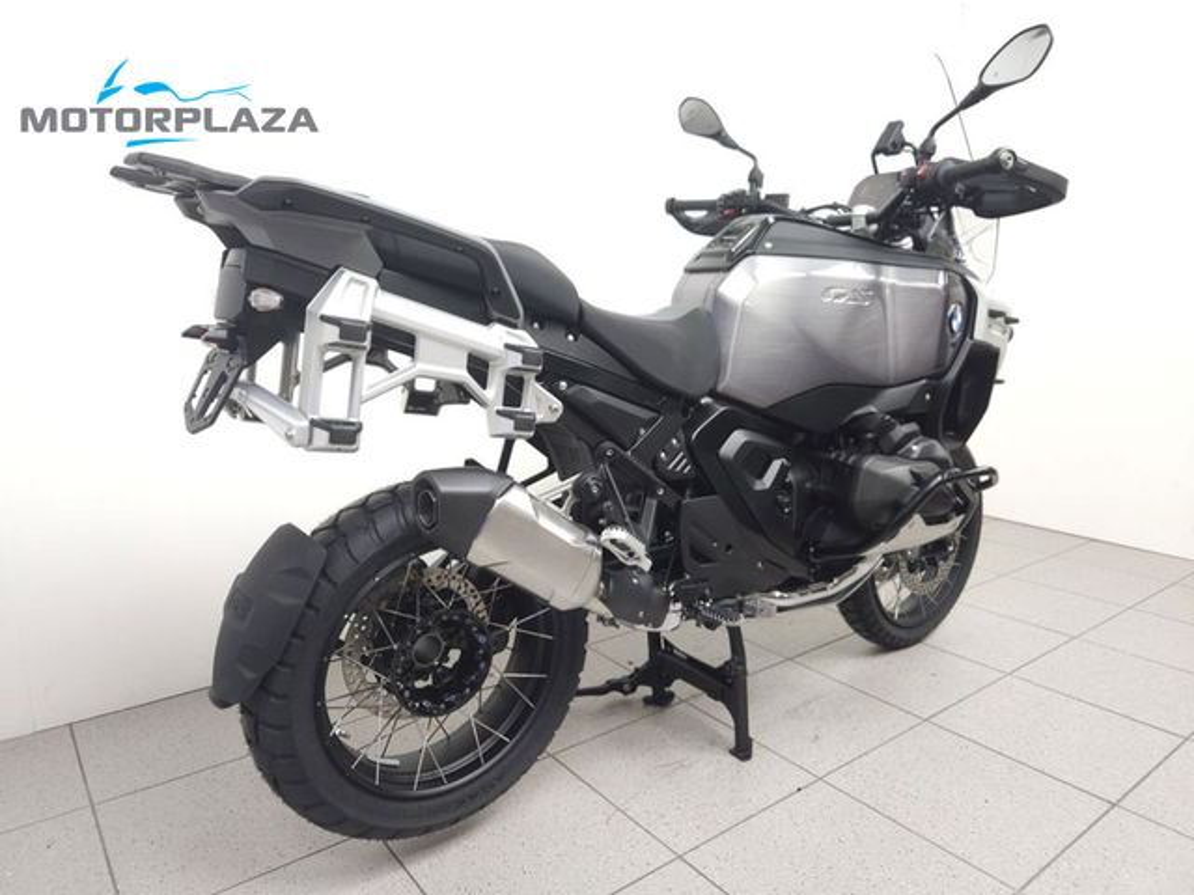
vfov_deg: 58.9
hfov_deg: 73.9
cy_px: 448
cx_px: 597
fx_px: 793
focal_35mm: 23
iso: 125
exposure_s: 1/50
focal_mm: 5.4
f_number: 1.8
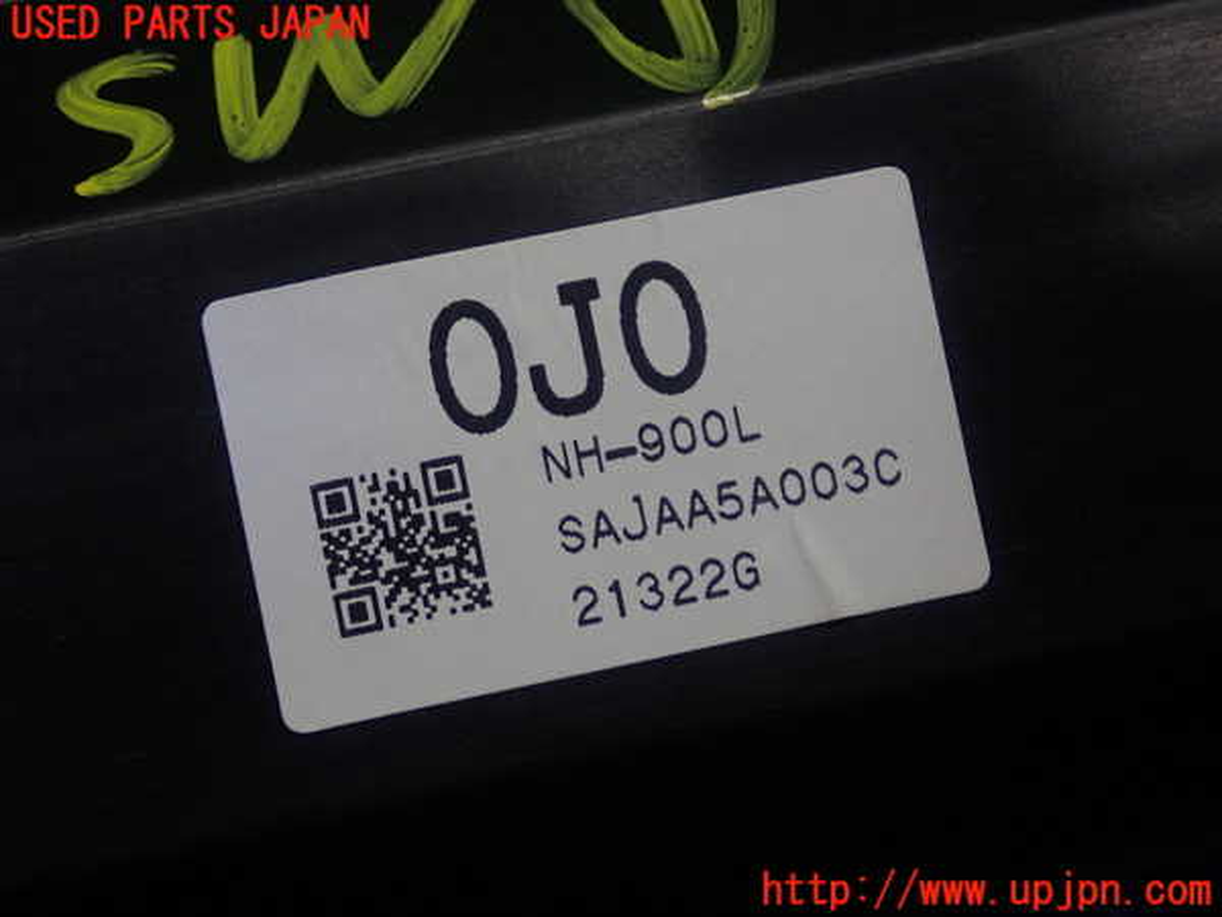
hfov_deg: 29.0
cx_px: 611
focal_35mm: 67
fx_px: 2365
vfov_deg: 21.9
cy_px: 458
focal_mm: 11.88
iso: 250
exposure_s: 1/60
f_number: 3.8
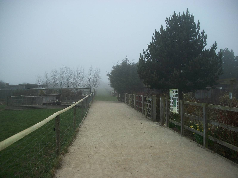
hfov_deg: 56.8
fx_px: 220
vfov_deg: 44.2
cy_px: 89
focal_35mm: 32
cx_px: 119
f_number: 2.9
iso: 80
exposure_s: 1/500
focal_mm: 5.7
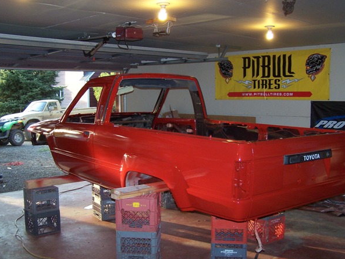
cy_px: 130
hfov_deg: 45.8
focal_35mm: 41
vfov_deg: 35.1
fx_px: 409
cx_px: 170
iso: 140
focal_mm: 6.3
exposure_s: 1/60
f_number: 2.8
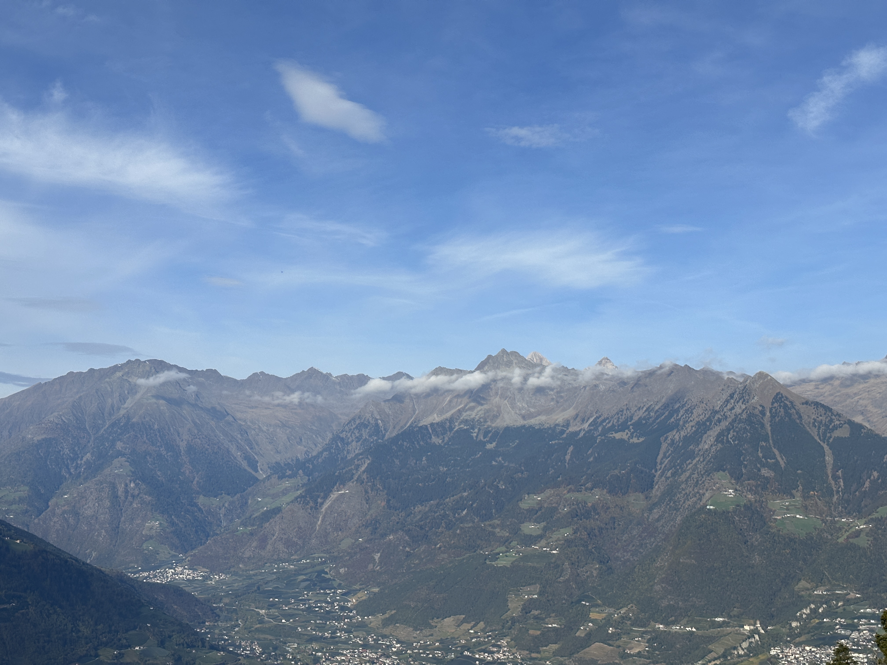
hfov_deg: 39.7
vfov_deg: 30.3
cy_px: 332
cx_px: 444
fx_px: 1230
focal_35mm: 48
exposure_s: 1/6211
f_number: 1.78
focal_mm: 6.86
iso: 64
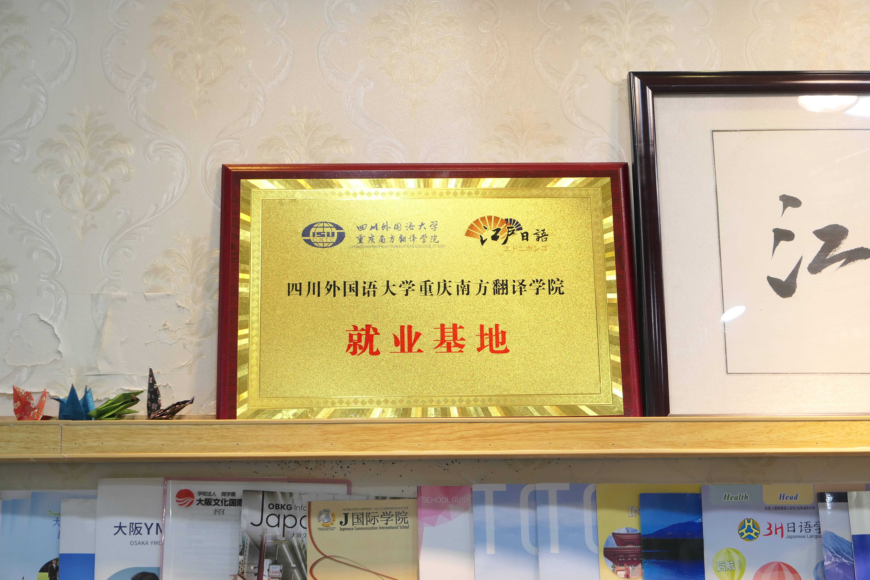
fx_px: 1740
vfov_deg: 18.9
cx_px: 435
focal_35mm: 72
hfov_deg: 28.1
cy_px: 290
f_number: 2.8
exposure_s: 1/125
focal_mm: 26.4
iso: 400
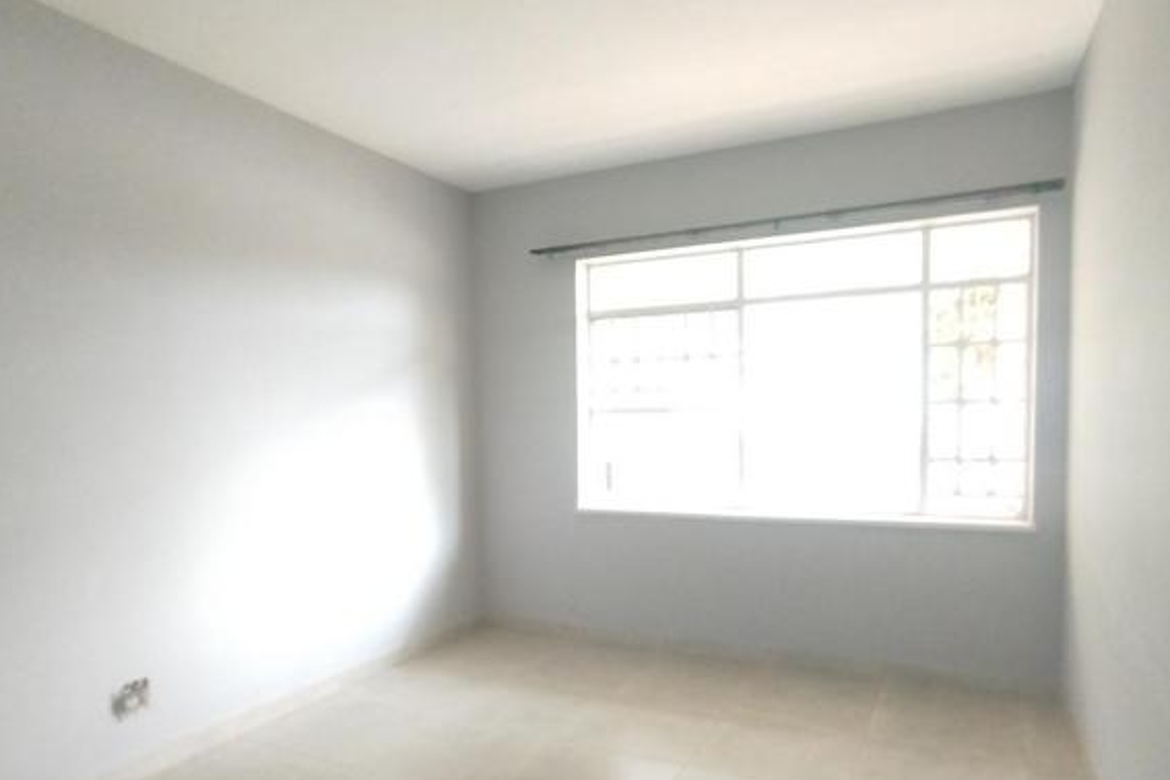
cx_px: 574
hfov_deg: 78.6
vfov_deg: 56.8
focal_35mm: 22
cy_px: 470
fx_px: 715
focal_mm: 1.65
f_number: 2.2
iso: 250
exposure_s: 1/33
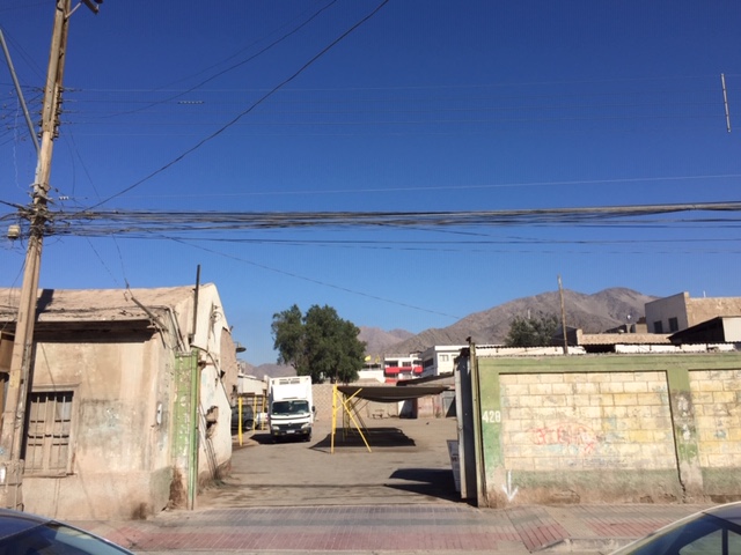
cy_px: 278
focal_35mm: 29
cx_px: 370
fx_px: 621
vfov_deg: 48.2
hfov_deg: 61.7
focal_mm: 4.15
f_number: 2.2
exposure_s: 1/3300
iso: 32
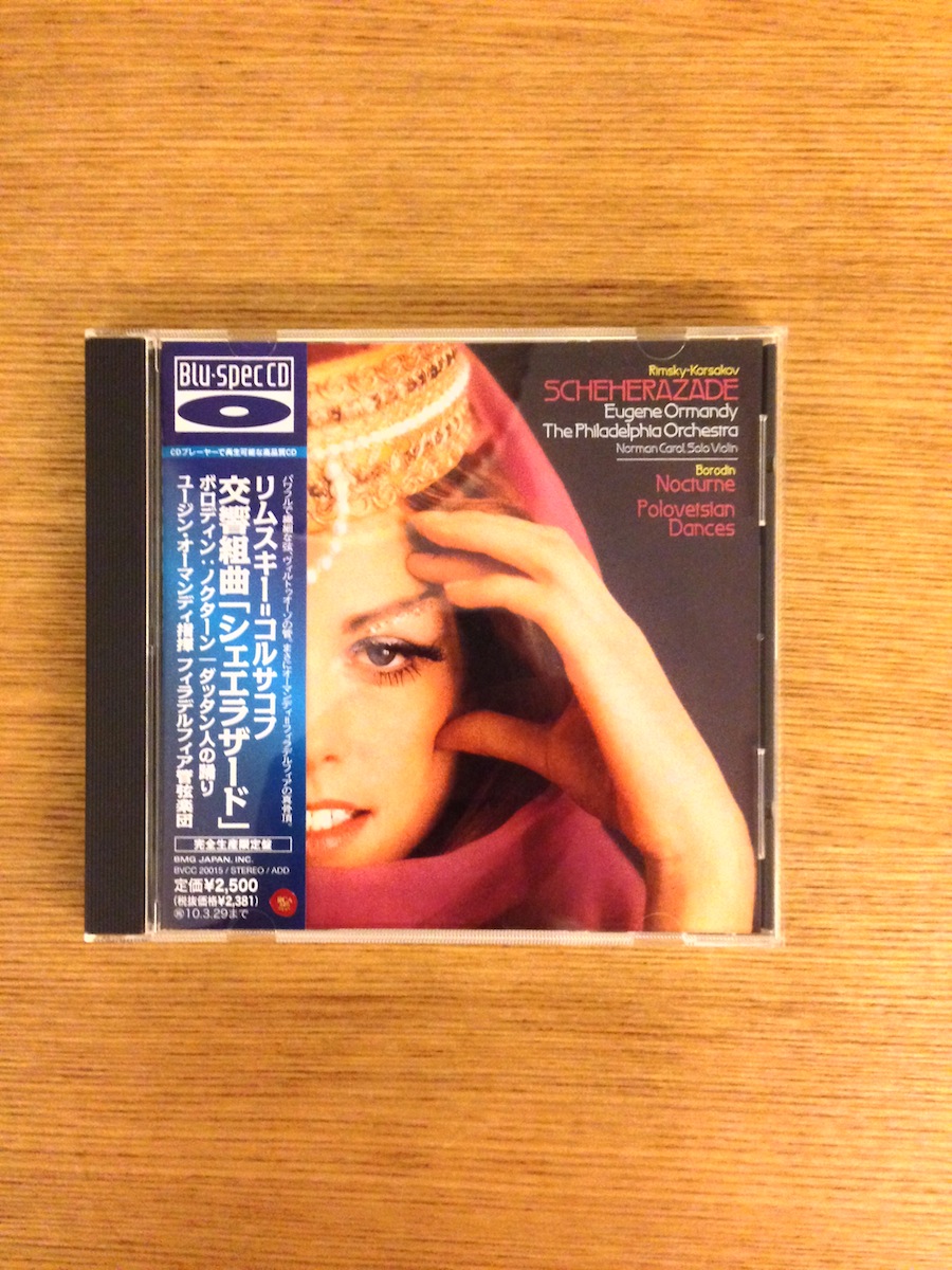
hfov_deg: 42.9
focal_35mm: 33
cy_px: 635
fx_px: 1210
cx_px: 476
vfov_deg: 55.4
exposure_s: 1/15
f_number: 2.4
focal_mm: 4.12
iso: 640
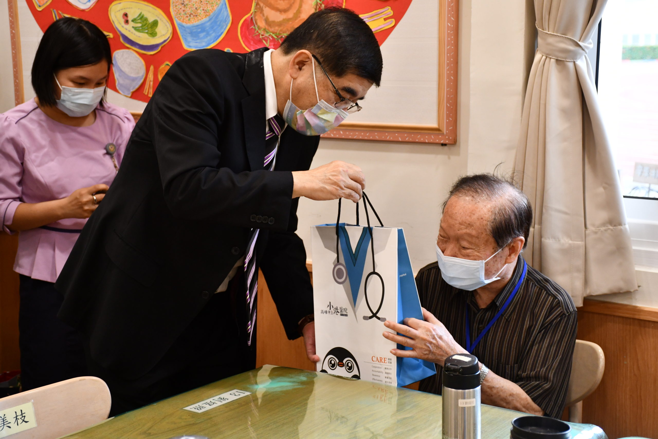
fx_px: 1151
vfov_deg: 21.6
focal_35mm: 63
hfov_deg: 31.9
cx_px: 329
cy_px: 220
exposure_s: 1/125
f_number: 4.5
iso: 1100
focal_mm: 42
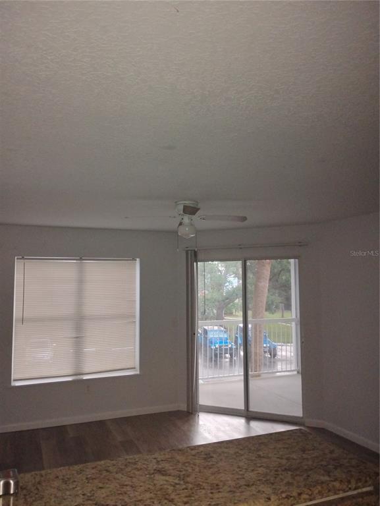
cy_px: 253
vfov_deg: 63.4
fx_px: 409
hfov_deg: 49.8
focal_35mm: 28
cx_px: 190
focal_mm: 4.26
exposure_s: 1/30
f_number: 1.8
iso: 1288
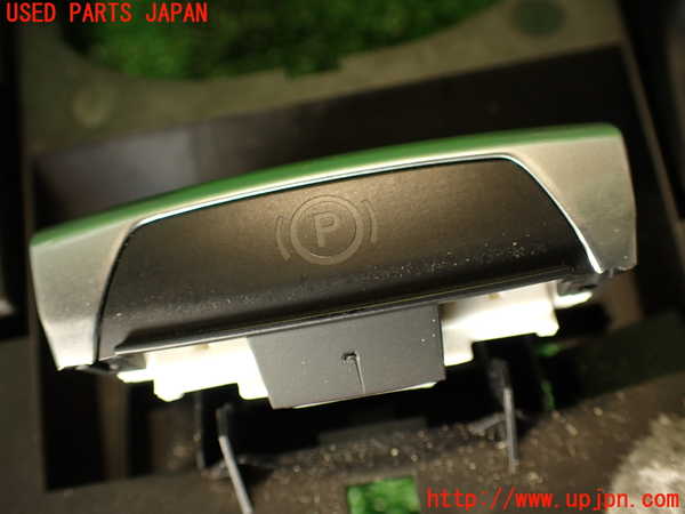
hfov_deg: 56.8
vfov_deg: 44.2
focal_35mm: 32
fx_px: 633
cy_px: 257
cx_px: 342
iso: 200
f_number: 2.4
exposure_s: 1/50
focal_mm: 5.79
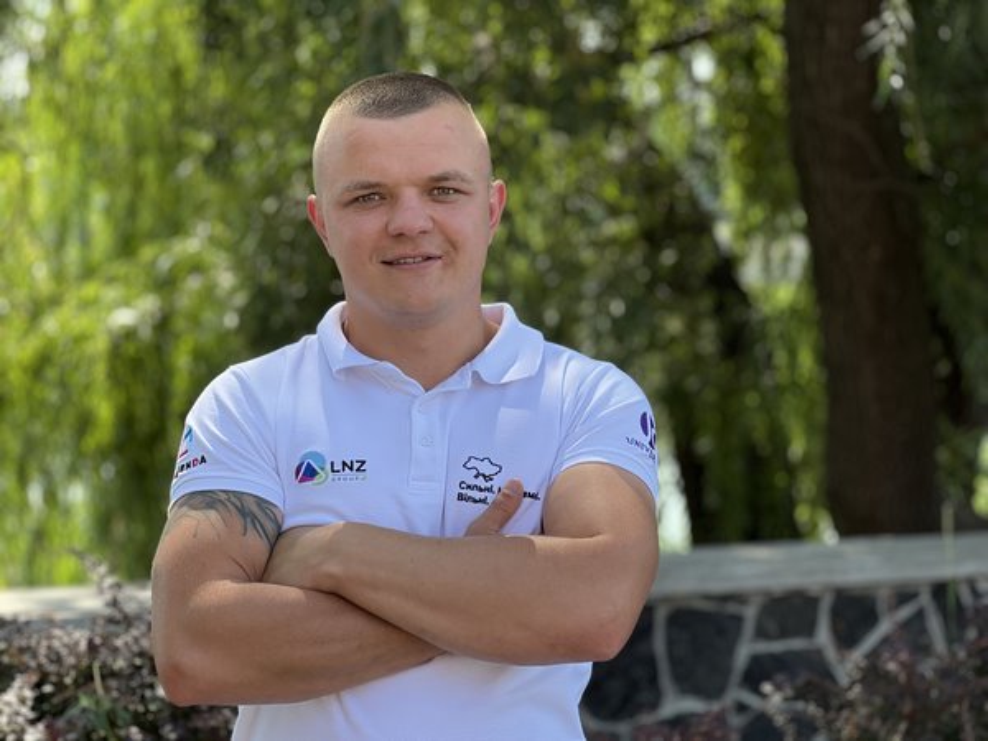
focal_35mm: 77
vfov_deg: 19.1
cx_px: 494
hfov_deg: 25.3
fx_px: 2198
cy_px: 370
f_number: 2.8
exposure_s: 1/122
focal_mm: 9
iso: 20
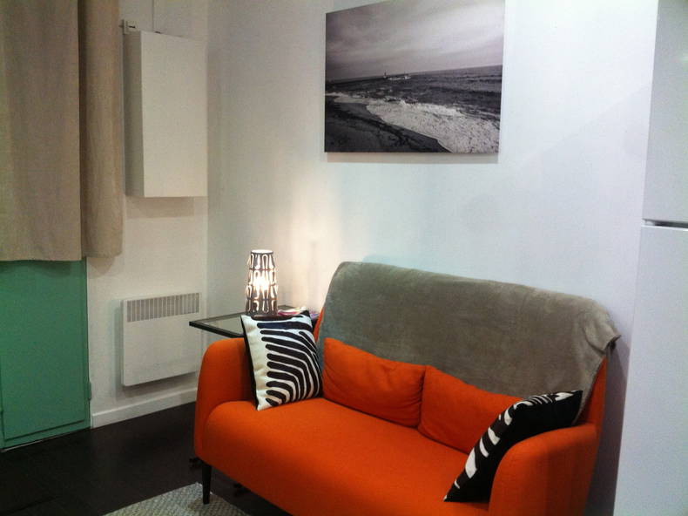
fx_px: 695
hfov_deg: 52.6
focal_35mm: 35
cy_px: 258
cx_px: 344
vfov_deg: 40.7
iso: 200
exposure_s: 1/17
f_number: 2.8
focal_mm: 3.85
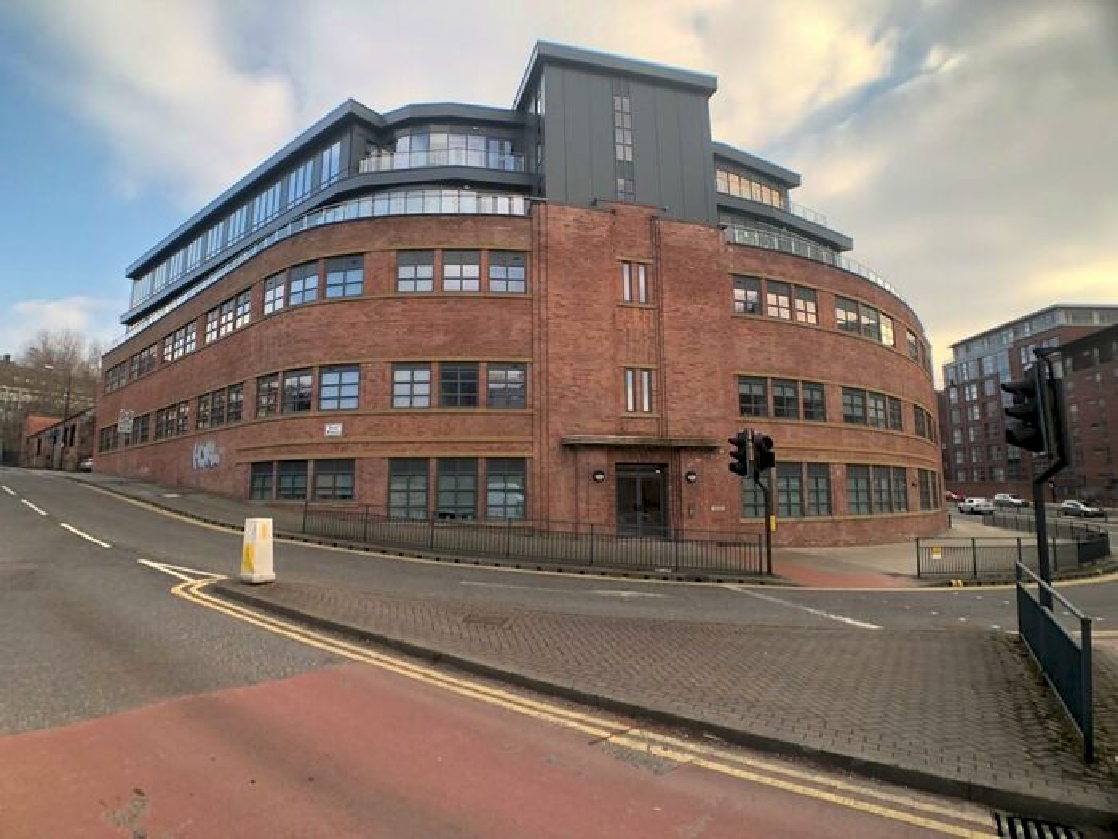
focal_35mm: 28
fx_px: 904
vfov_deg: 49.7
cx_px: 559
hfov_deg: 63.4
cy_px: 420
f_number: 1.8
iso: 20
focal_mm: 4
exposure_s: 1/215
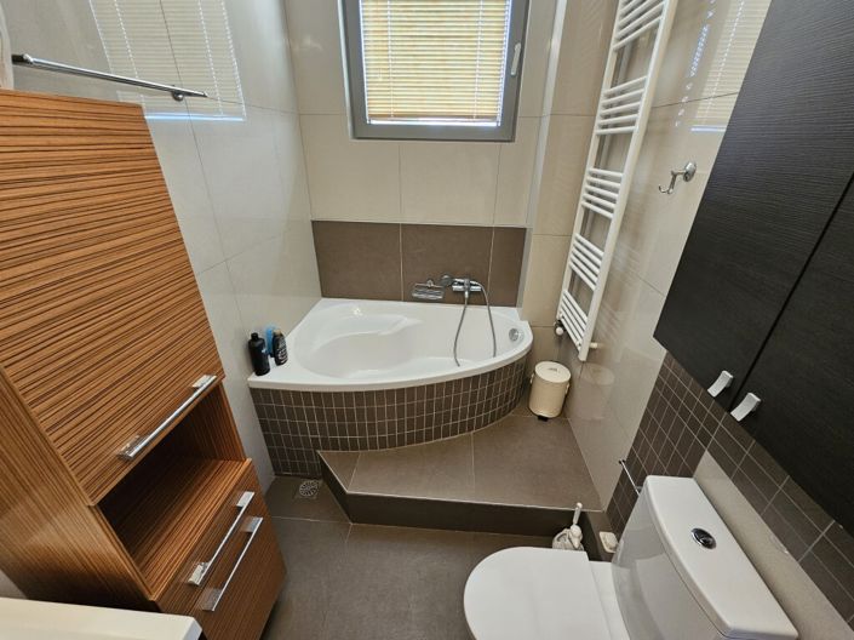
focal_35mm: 13
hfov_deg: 106.2
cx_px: 427
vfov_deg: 89.9
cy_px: 320
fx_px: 321
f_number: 2.2
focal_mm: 2.2
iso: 320
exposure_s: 1/50
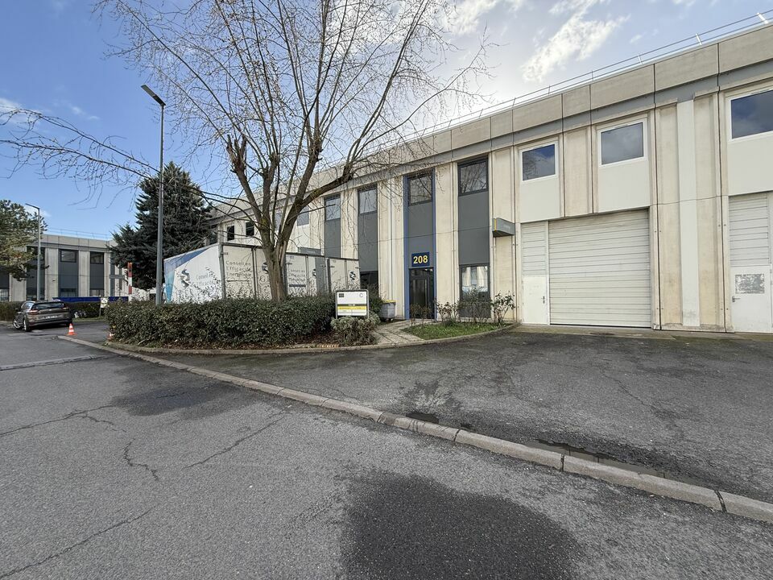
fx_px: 313
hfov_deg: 102.1
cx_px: 386
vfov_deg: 85.7
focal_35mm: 14
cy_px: 290
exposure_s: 1/742
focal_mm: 2.22
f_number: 2.2
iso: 50
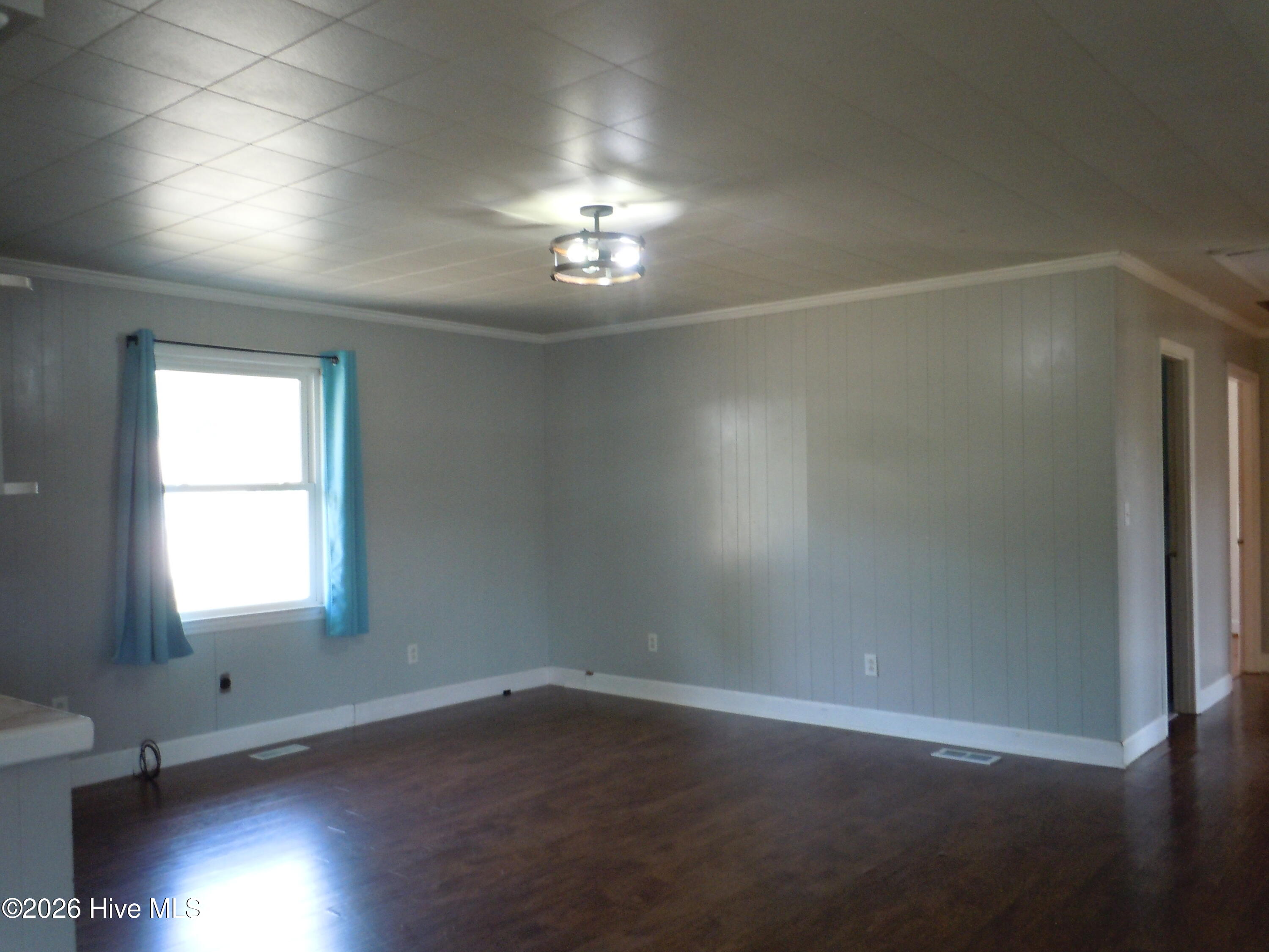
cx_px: 634
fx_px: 1026
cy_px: 476
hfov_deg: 63.4
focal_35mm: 28
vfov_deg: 49.7
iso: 400
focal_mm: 5
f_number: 3.7
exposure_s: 1/40
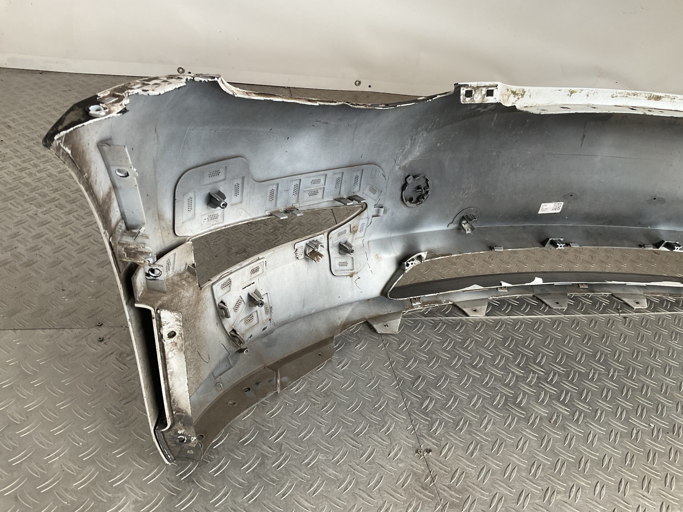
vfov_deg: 48.2
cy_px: 256
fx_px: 572
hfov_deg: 61.7
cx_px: 342
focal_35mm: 29
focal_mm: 3
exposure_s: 1/50
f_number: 1.8
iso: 32
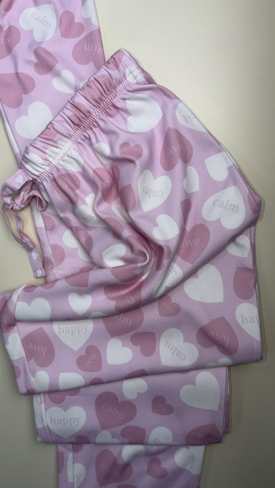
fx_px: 350
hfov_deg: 42.6
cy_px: 238
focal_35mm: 27
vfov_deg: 69.8
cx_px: 105
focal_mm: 6.76
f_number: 1.78
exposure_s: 1/1385
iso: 50
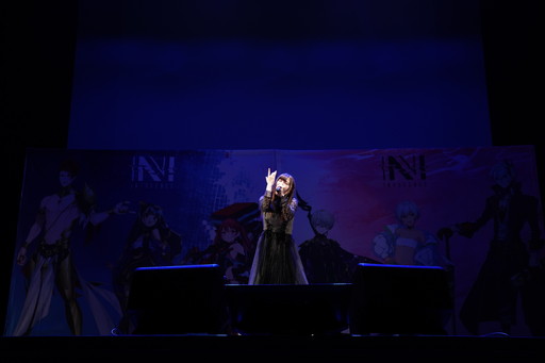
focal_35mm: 42
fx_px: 637
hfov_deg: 46.3
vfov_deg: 31.8
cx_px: 272
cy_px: 182
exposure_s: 1/125
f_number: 5
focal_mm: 42.1
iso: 2500
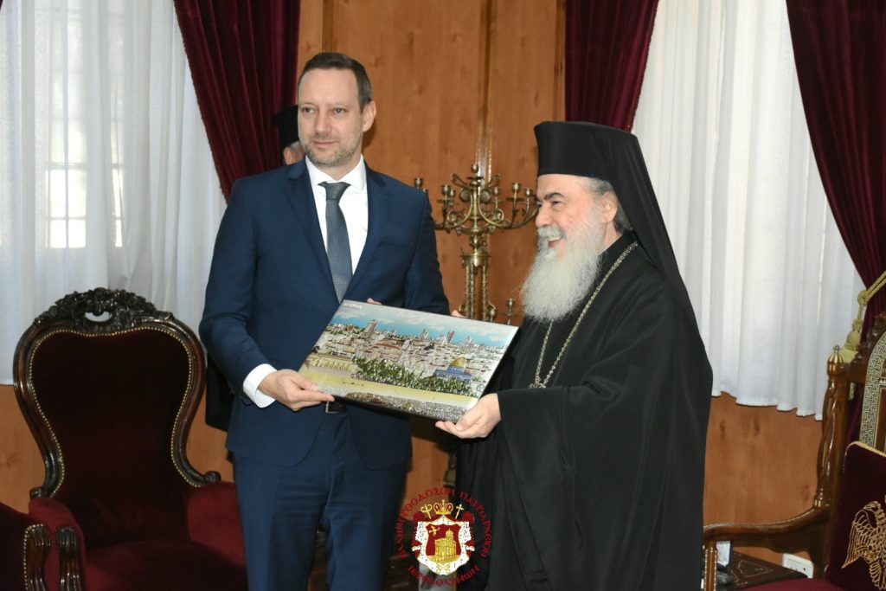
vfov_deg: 26.5
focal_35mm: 51
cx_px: 443
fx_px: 1255
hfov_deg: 38.9
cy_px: 296
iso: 2000
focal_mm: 34
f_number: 4.5
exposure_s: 1/250
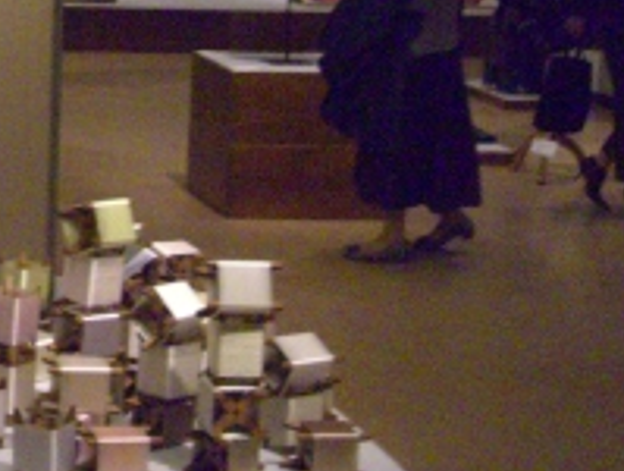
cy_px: 9
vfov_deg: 12.1
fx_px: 2203
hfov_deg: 15.1
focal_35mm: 122
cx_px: -282
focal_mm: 7.9
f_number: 2.8
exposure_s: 1/60
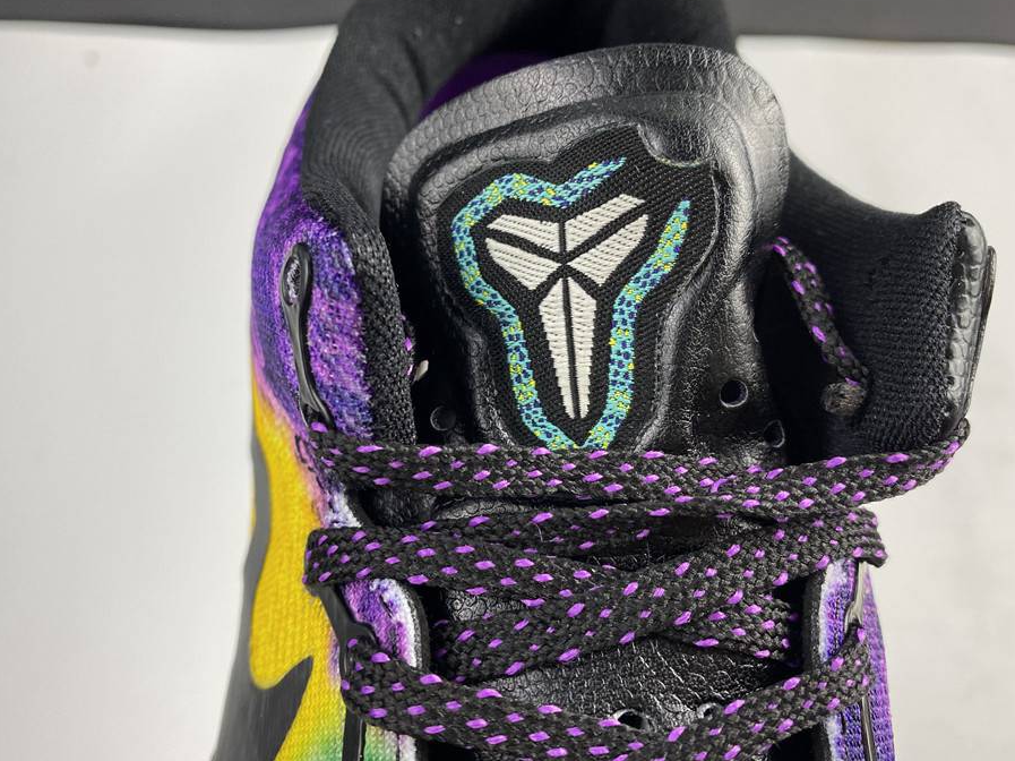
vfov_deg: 48.2
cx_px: 488
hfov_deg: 61.7
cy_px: 353
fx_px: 850
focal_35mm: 29
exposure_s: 1/100
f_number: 1.8
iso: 80
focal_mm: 4.25
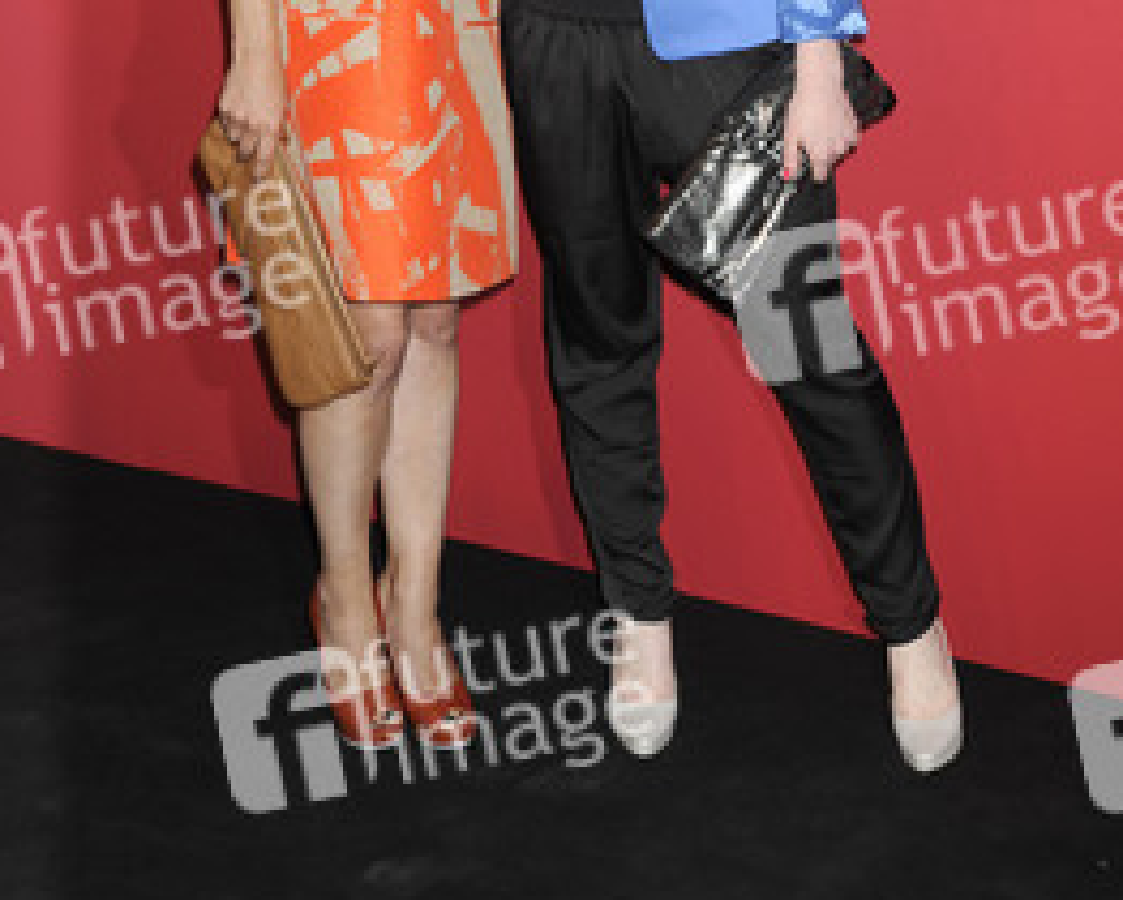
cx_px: 557
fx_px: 3093
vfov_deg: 16.3
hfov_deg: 20.6
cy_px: 69
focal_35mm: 93
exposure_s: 1/160
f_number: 5.6
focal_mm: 65
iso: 400
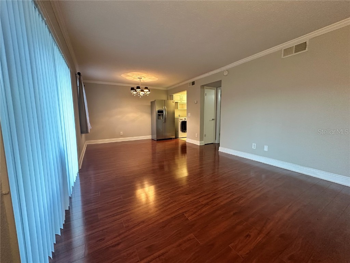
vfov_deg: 85.7
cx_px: 175
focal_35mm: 14
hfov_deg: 102.1
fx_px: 142
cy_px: 132
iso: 500
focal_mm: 2.22
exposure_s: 1/60
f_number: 2.2
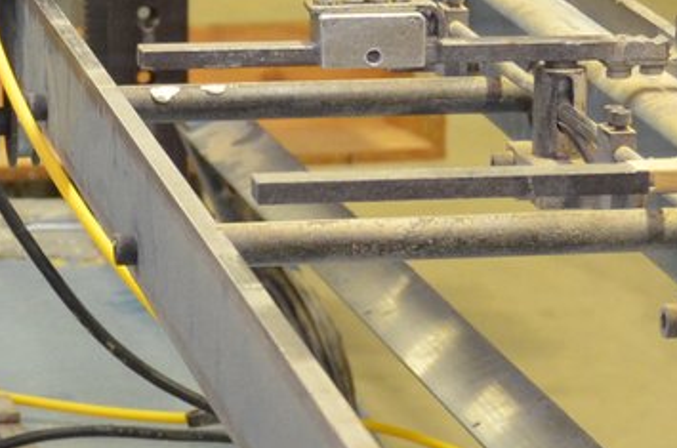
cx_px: 185
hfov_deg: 8.4
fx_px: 4616
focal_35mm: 246
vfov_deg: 5.5
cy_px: 468
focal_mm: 34
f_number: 4.5
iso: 1100
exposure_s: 1/60
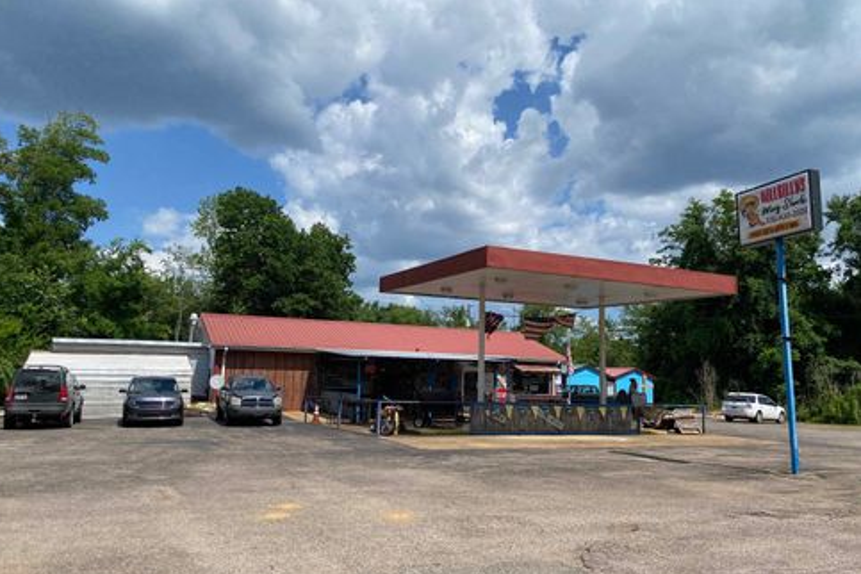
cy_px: 302
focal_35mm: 28
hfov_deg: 65.5
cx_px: 417
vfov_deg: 46.4
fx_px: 670
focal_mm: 4.25
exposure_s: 1/4274
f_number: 1.8
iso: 32
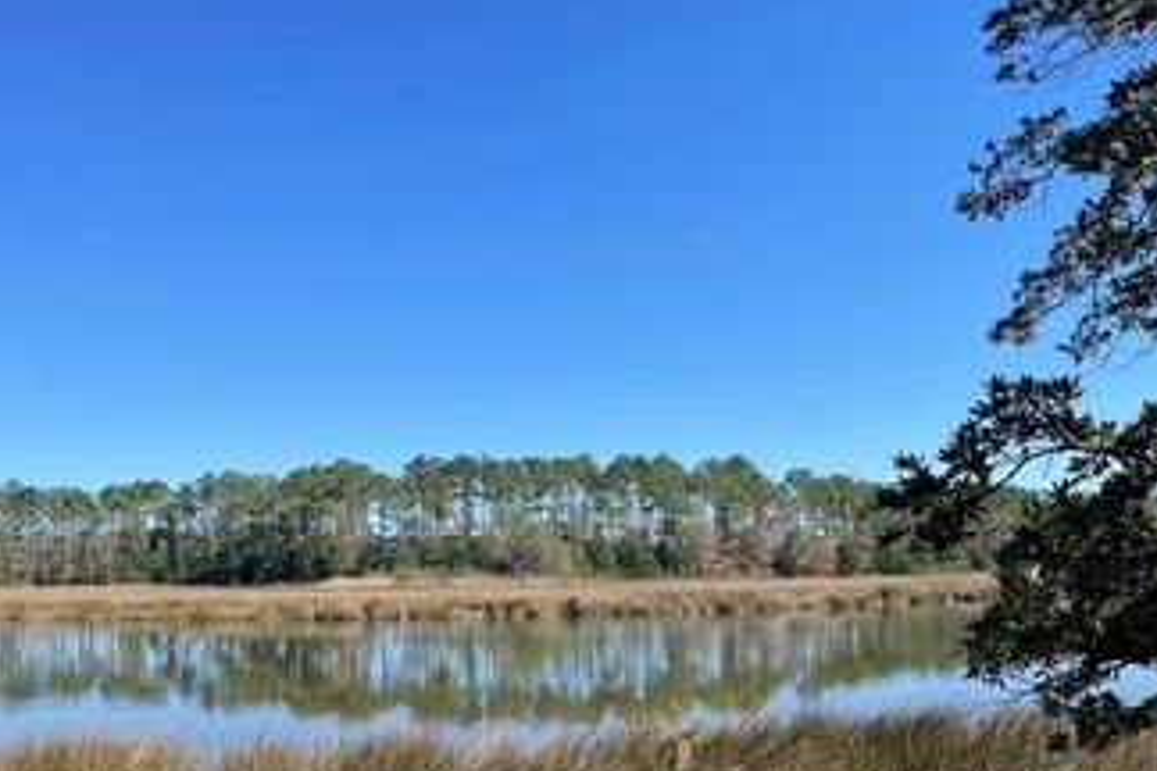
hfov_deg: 52.5
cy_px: 484
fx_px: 1157
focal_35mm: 36
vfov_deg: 36.7
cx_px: 423
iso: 32
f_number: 1.6
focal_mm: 4.2
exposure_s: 1/2747
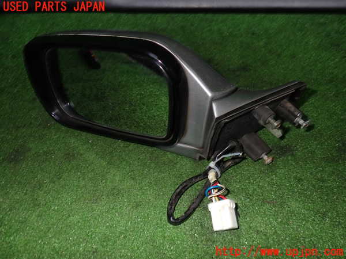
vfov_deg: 46.8
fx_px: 300
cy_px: 130
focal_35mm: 30
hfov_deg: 60.0
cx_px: 173
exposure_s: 1/30
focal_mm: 5.4
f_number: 6.3
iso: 200
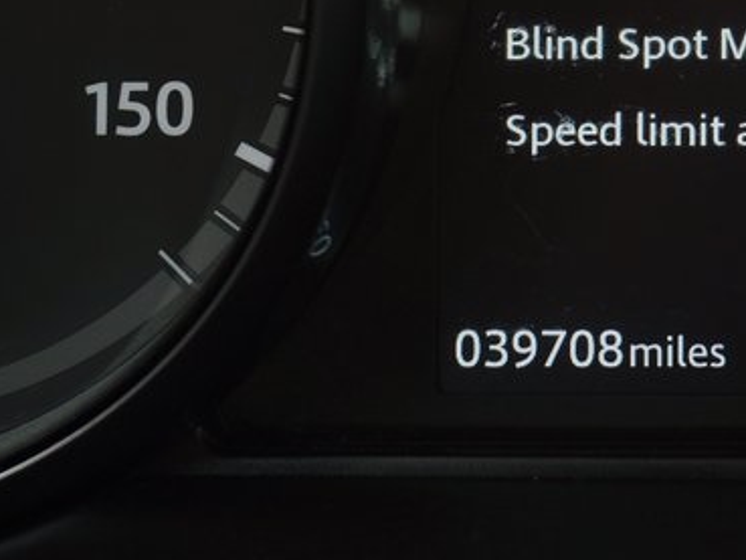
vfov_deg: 9.6
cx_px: 803
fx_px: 3277
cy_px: -110
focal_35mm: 152
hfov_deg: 12.8
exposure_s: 1/50
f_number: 6.3
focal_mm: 38
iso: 200
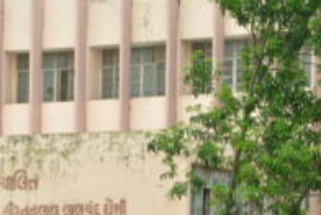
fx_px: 2382
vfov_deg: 5.1
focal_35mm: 267
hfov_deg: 7.7
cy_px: 229
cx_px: -5
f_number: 10
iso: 200
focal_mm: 70
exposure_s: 1/125
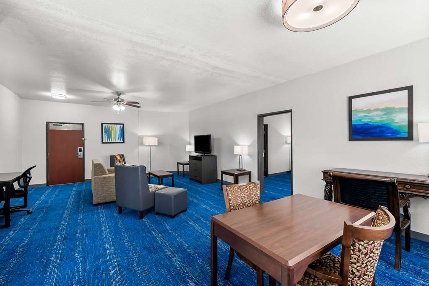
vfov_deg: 75.5
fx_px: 185
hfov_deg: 98.5
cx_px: 214
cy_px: 143
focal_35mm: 16
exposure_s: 1/10
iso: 400
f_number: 8
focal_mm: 15.5
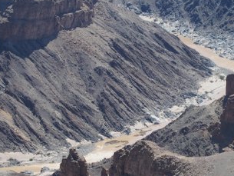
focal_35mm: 176
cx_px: 129
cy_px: 103
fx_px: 1190
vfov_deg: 8.4
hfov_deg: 11.2
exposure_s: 1/1000
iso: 100
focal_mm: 24
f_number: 3.5
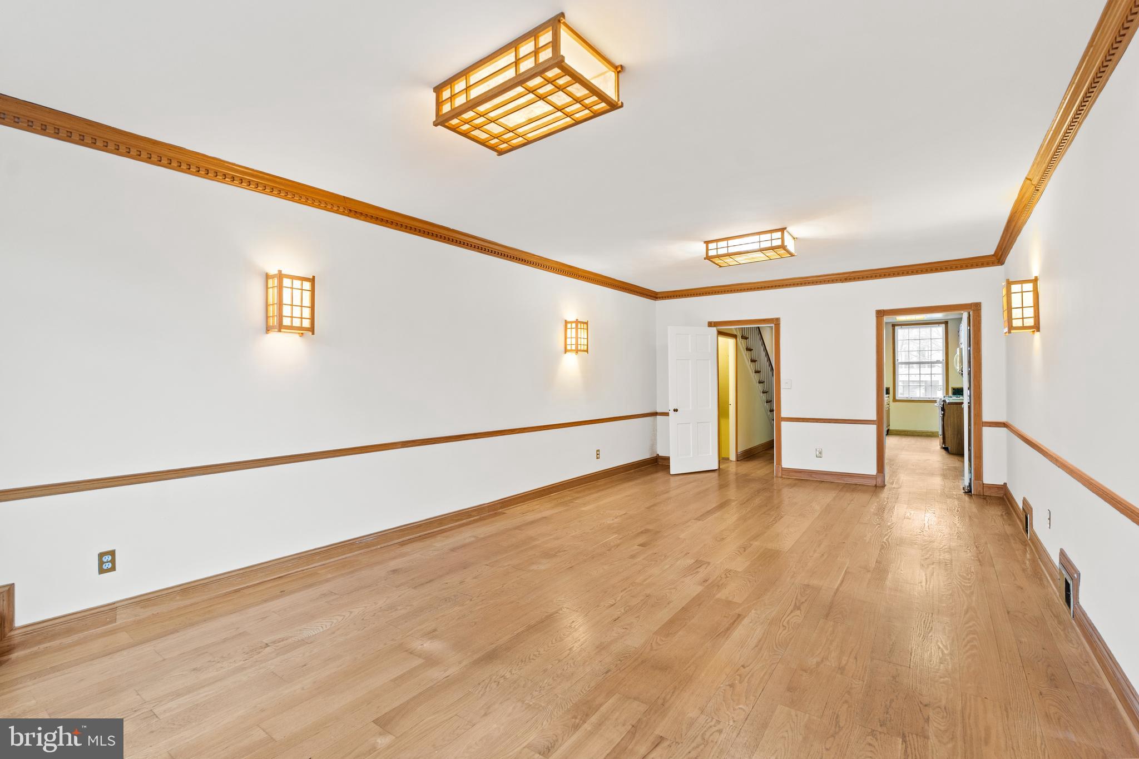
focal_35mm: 16
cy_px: 380
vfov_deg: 73.7
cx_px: 570
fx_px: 506
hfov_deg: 96.7
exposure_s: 1/6
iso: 400
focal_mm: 16
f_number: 5.6
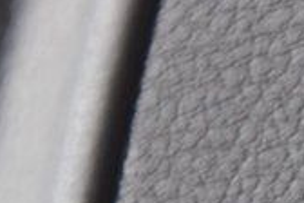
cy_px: 499
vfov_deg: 2.1
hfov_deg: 3.2
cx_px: 892
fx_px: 5412
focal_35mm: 641
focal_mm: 70
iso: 1600
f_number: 2.8
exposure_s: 1/8
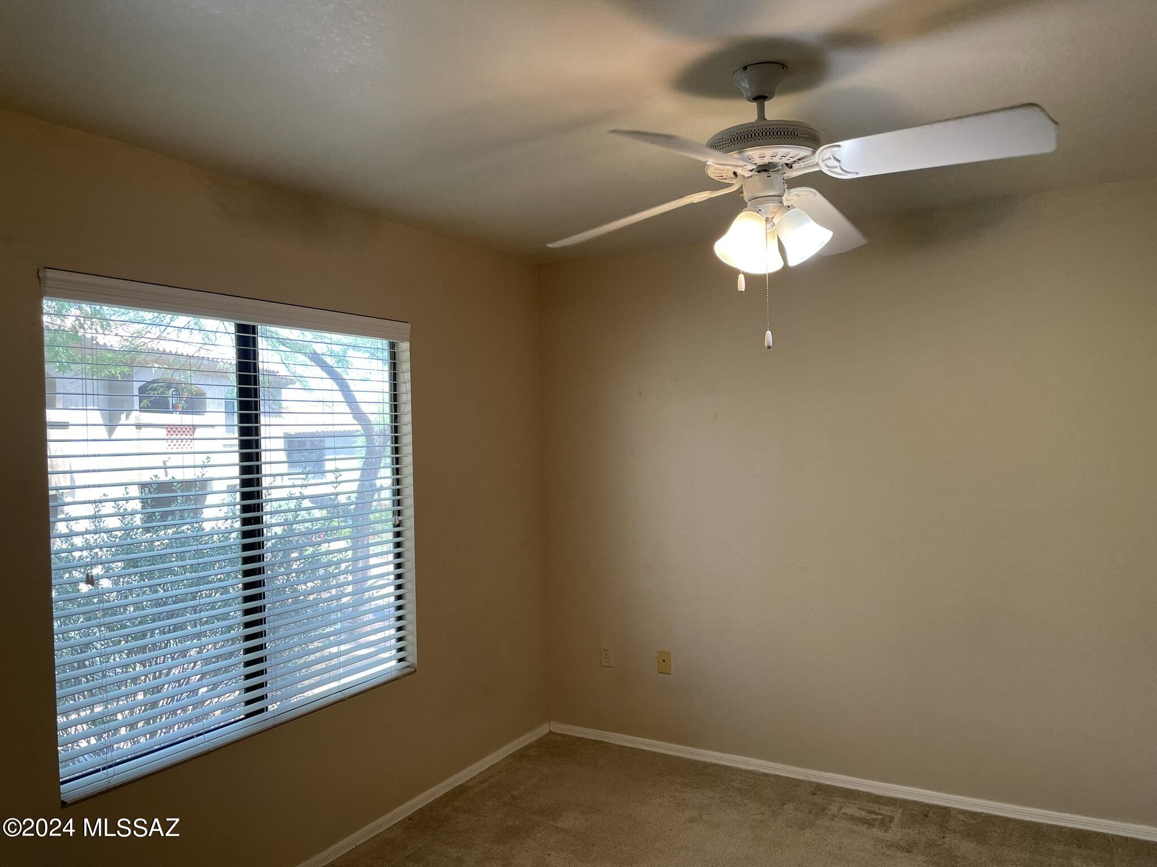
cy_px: 434
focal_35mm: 26
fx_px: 869
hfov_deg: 67.3
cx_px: 578
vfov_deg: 53.1
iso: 80
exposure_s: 1/120
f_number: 1.6
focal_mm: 4.2
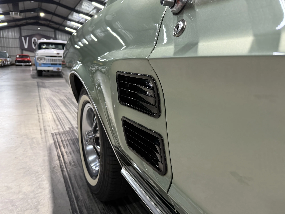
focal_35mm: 24
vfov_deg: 56.8
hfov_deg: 71.6
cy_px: 107
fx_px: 198
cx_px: 142
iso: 320
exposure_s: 1/50
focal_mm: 6.76
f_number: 1.78
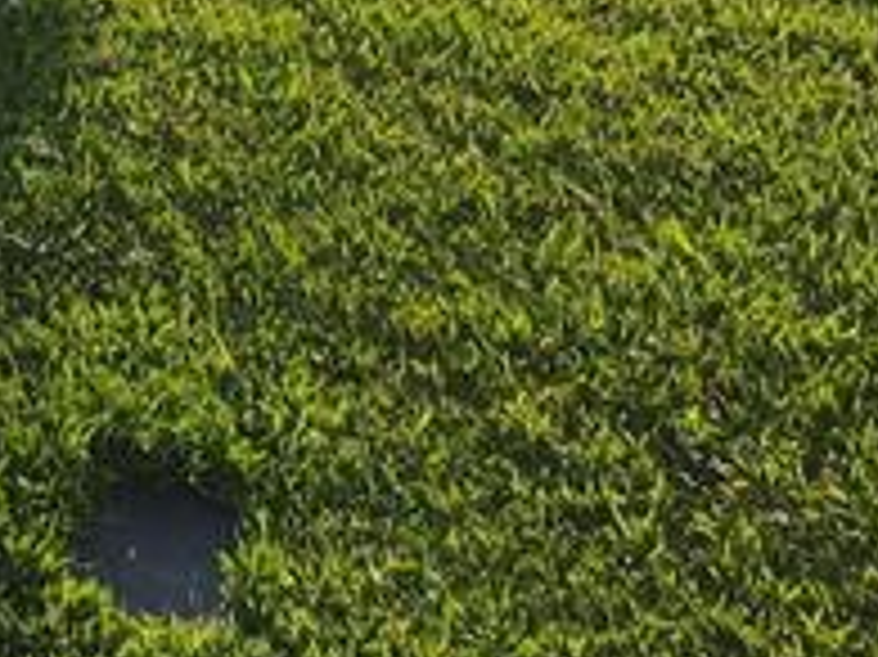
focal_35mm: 126
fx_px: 3194
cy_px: -940
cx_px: -837
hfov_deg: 13.5
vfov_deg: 10.2
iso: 100
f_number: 2.8
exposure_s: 1/20
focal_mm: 4.5
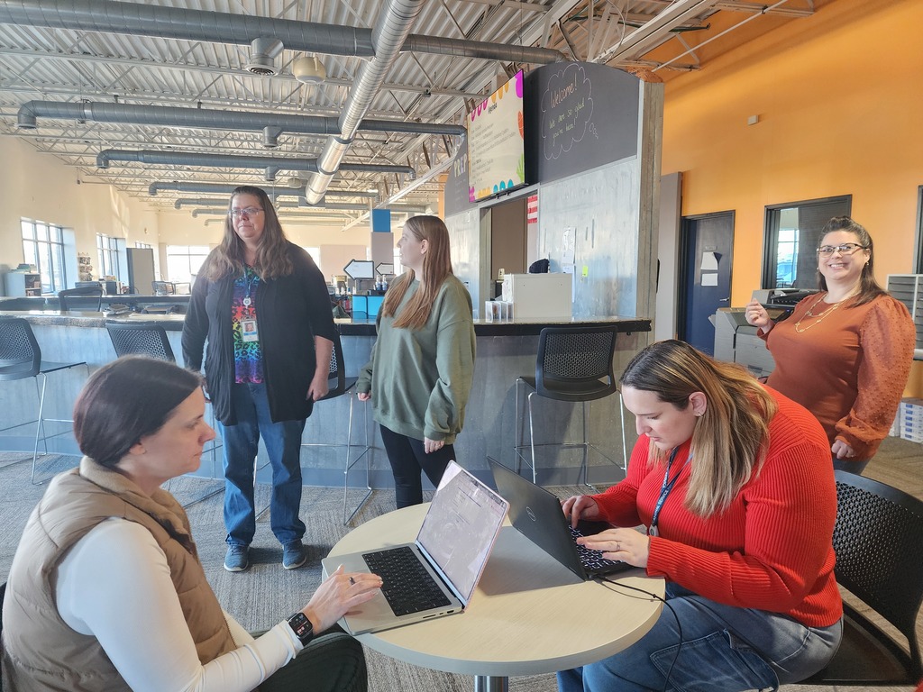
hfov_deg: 73.9
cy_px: 346
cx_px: 462
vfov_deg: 58.9
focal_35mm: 23
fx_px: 613
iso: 640
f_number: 1.8
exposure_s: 1/120
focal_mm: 6.4
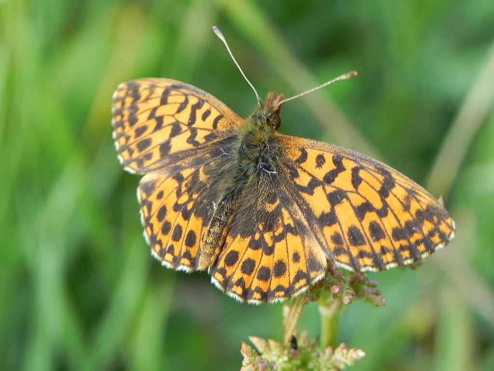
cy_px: 186
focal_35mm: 105
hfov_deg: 18.7
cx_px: 247
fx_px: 1498
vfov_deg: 14.1
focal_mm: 18.8
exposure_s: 1/140
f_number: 4
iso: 160
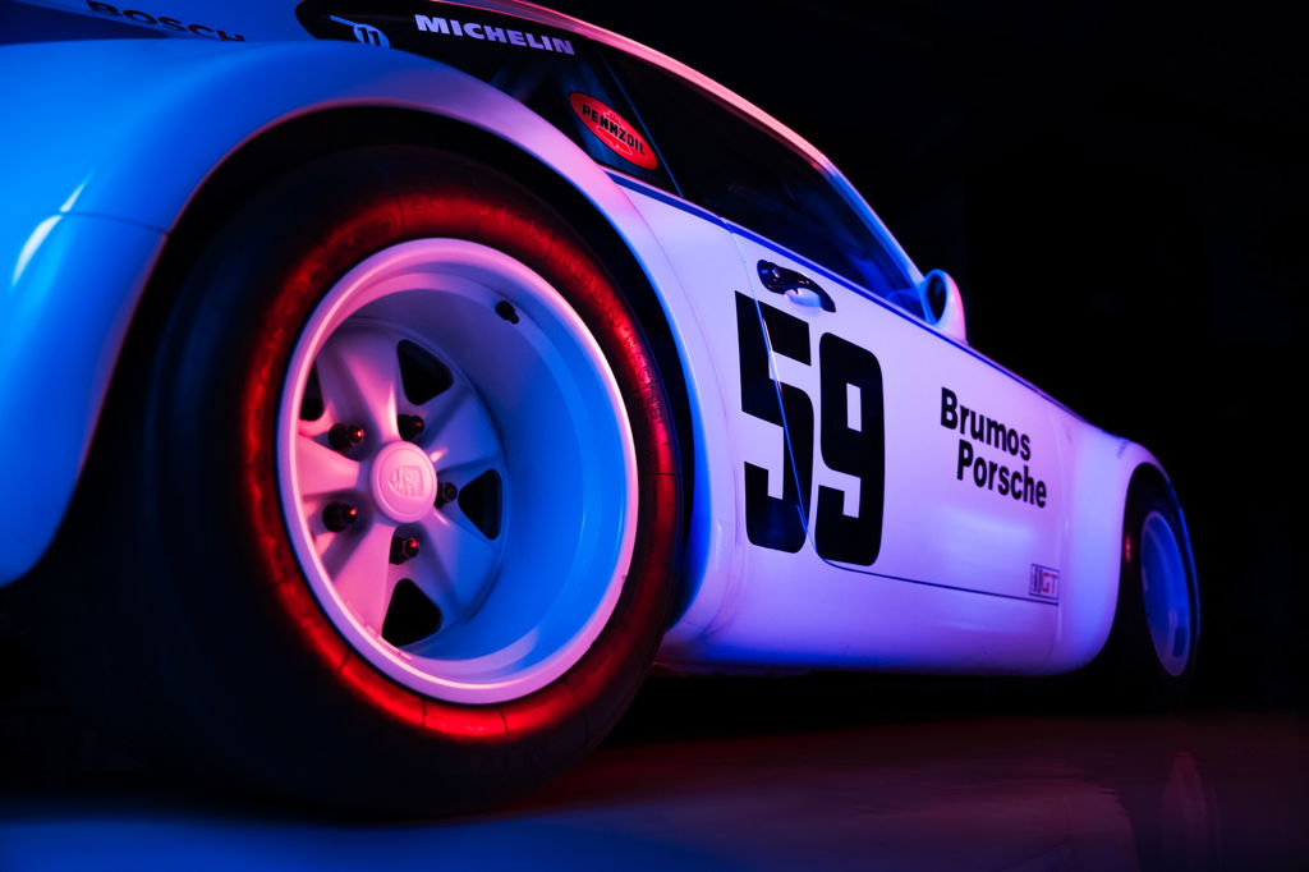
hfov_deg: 62.3
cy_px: 436
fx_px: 1083
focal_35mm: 30
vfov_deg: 43.8
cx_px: 654
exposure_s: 1/100
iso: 1000
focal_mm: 29.8
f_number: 2.8
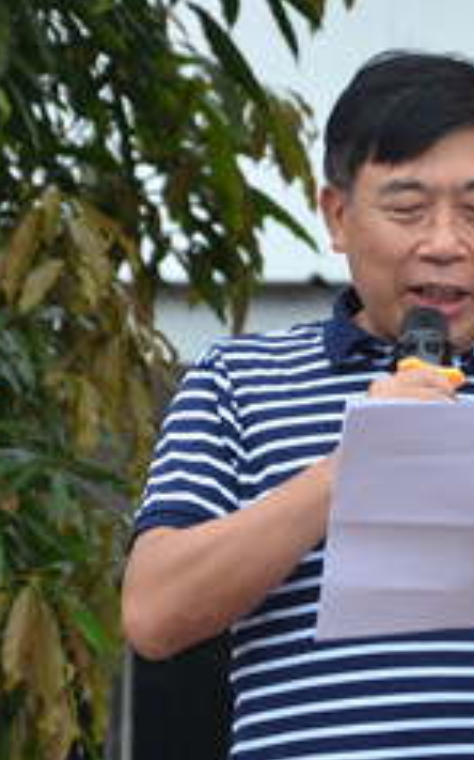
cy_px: 298
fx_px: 6742
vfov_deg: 6.4
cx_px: 532
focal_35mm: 326
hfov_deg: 4.0
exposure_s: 1/50
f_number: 5.6
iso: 560
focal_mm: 92
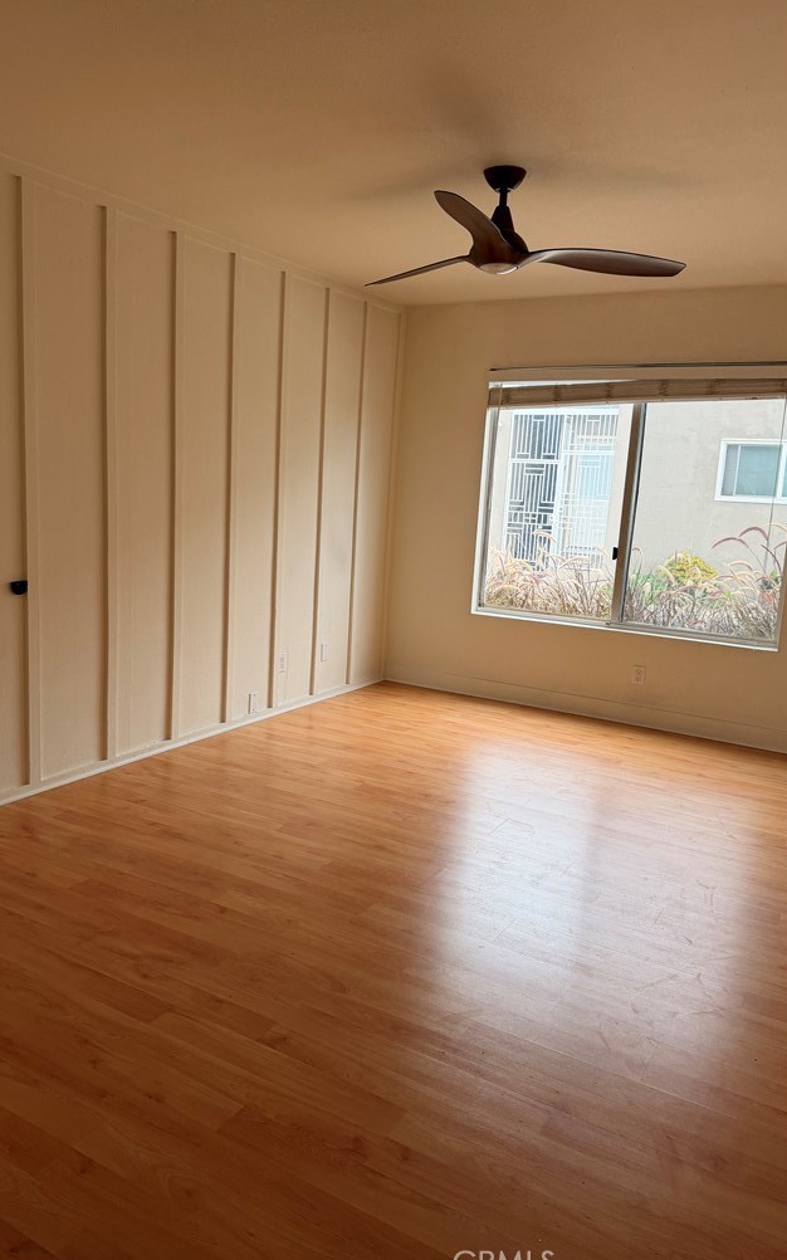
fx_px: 893
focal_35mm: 26
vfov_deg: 70.4
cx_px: 363
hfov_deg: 47.5
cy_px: 636
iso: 100
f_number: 1.78
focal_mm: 6.76
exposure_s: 1/121
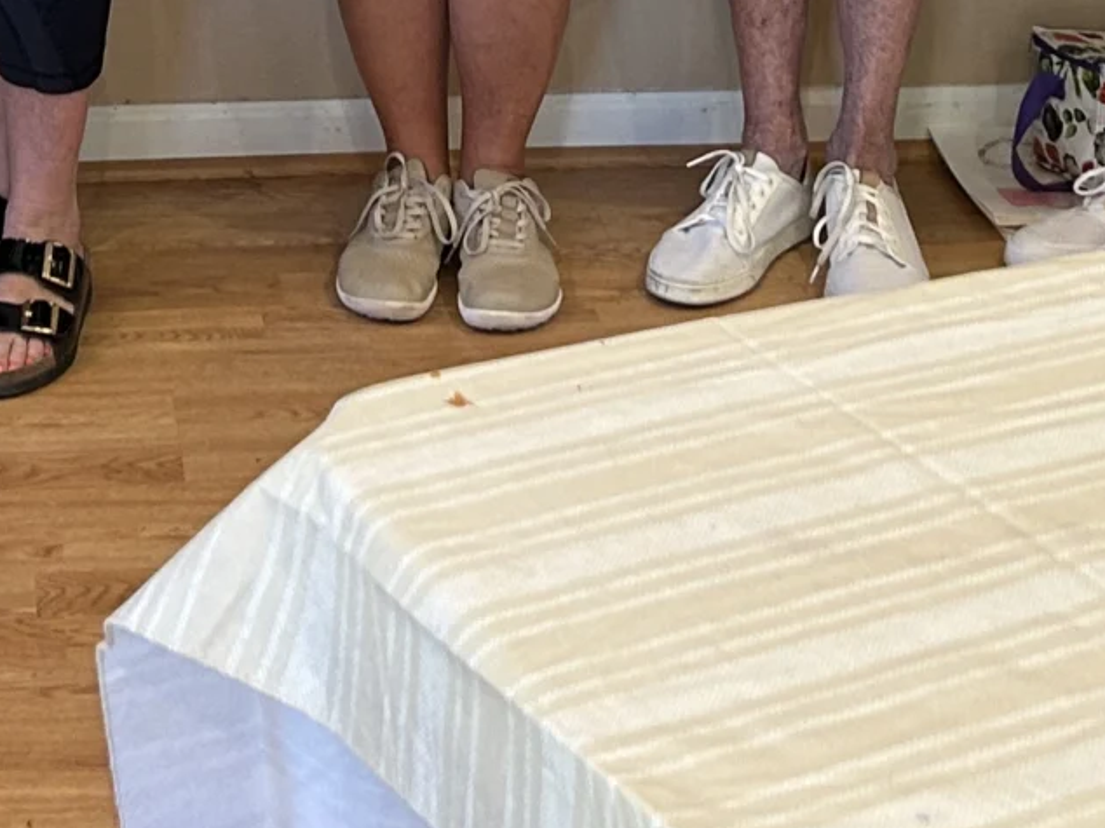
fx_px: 3351
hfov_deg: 18.6
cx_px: 315
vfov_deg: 12.5
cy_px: -812
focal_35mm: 105
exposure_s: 1/60
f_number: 1.5
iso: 125
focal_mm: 5.7
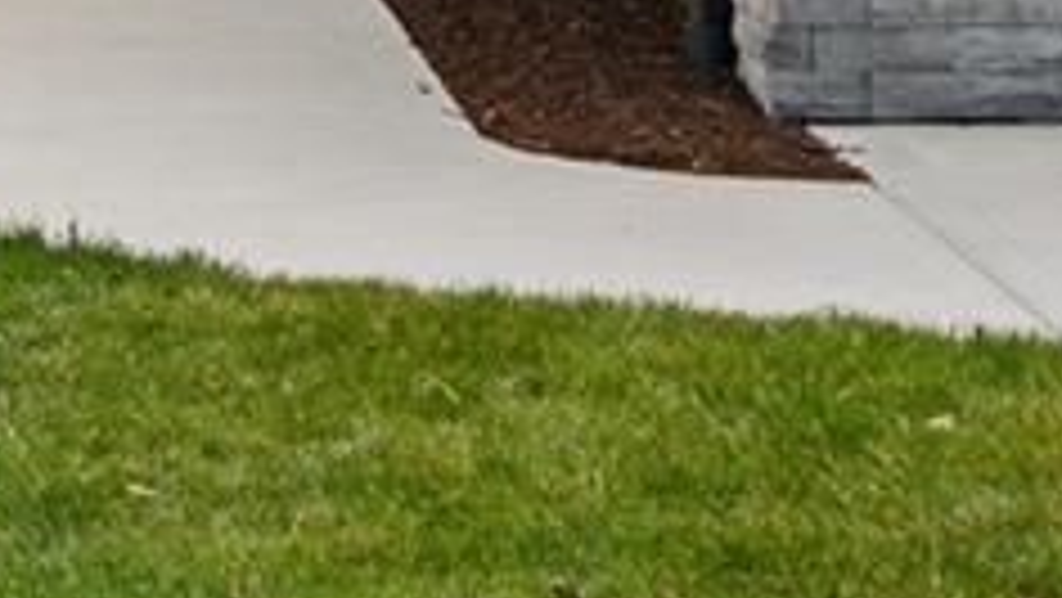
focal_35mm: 172
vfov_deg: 6.8
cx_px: 81
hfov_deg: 12.4
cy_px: -672
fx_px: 4835
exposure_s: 1/15
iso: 100
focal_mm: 37.8
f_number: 8
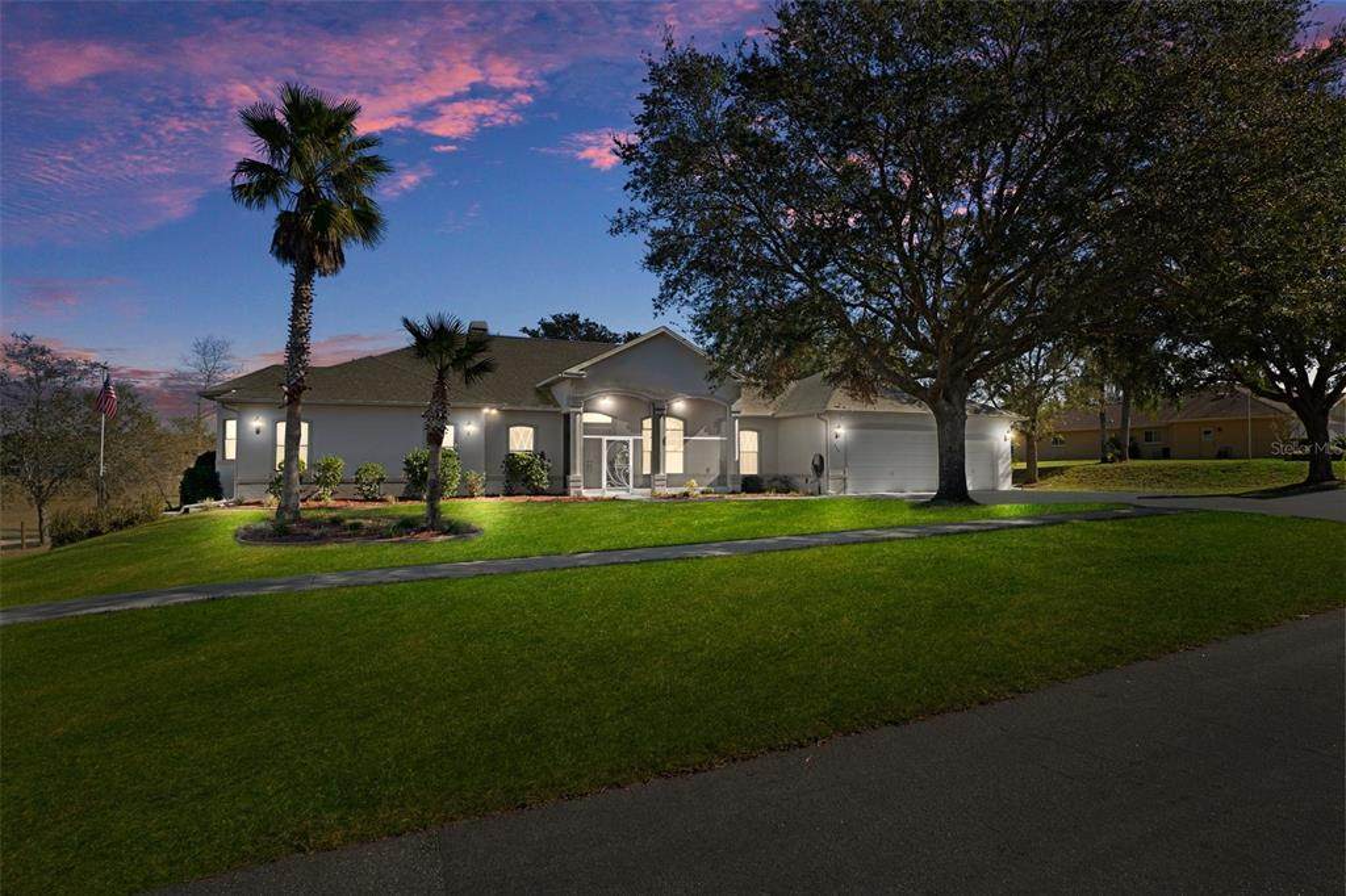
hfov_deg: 90.0
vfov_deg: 67.3
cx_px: 673
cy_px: 448
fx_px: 673
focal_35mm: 18
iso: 320
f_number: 8
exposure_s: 1/100
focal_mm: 12
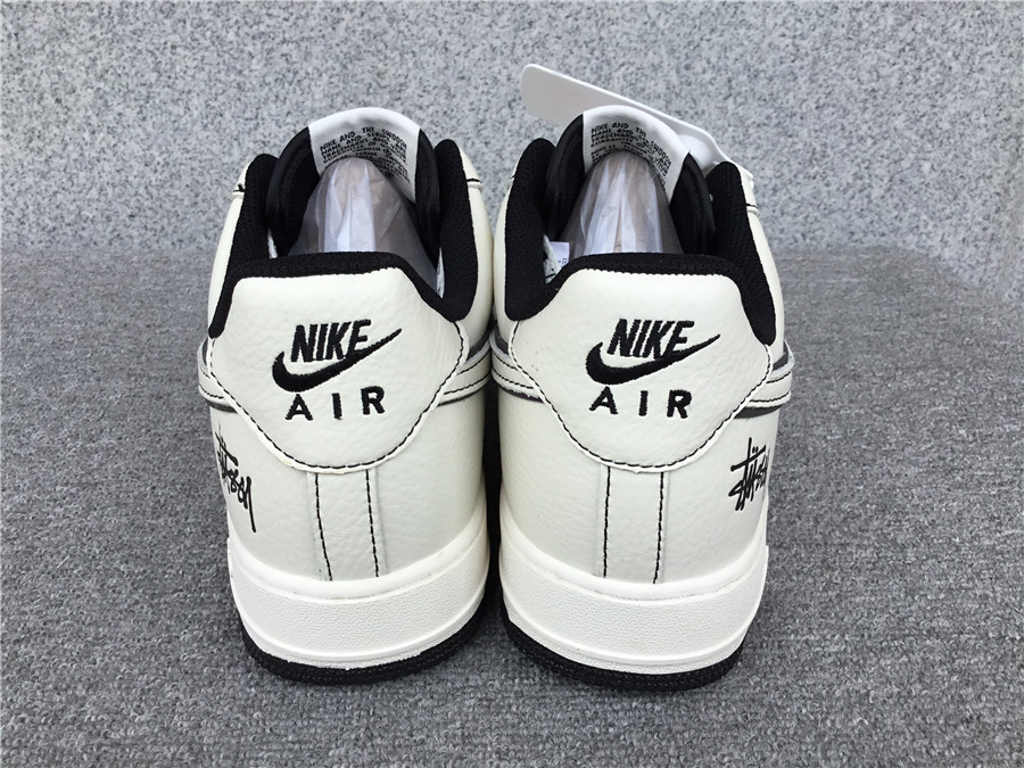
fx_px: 917
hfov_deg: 58.4
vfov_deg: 45.4
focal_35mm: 31
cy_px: 384
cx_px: 512
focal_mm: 3.3
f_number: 2.4
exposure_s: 1/543
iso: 25
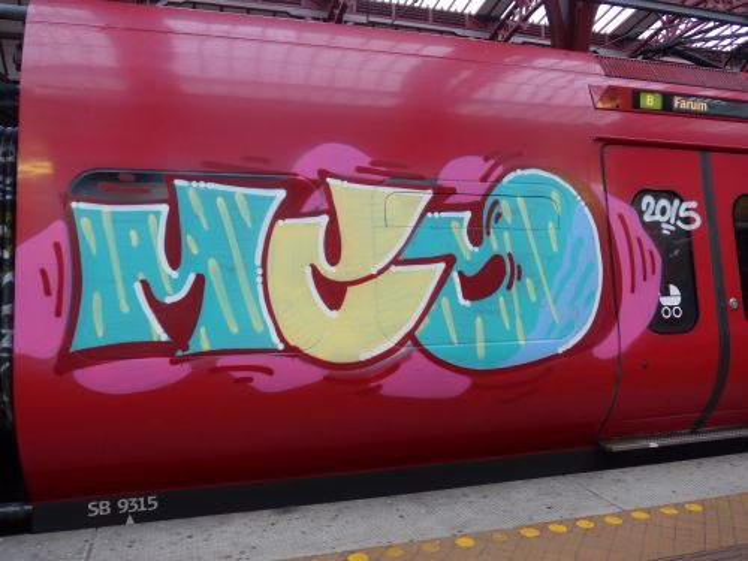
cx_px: 374
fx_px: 627
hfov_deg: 61.7
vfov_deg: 48.2
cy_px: 280
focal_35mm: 29
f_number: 2
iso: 100
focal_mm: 6
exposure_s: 1/60
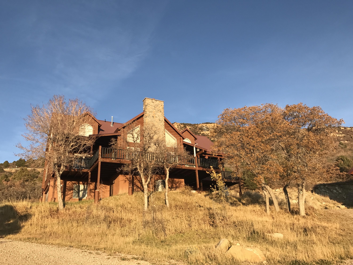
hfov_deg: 63.4
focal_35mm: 28
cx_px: 176
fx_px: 286
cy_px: 132
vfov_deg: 49.7
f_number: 1.8
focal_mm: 3.99
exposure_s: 1/863
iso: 20
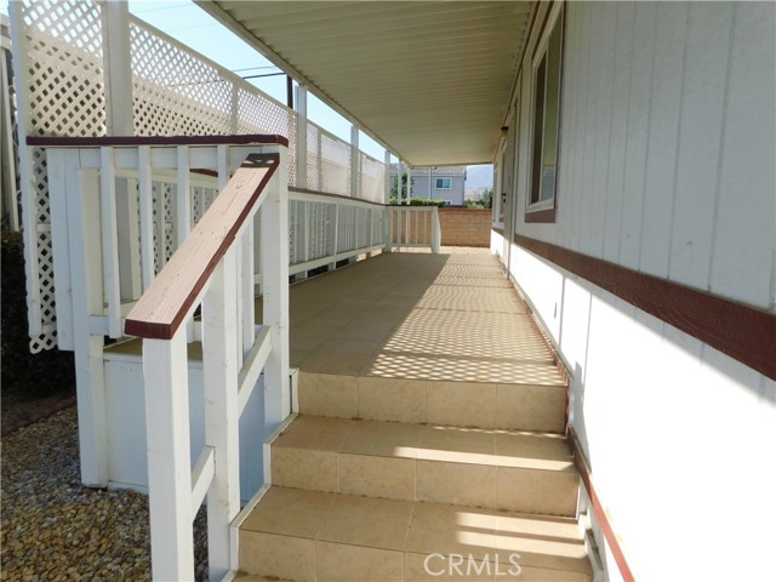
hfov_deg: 73.9
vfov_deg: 58.9
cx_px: 388
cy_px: 291
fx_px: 516
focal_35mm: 23
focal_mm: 4
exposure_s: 1/800
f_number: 3
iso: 125
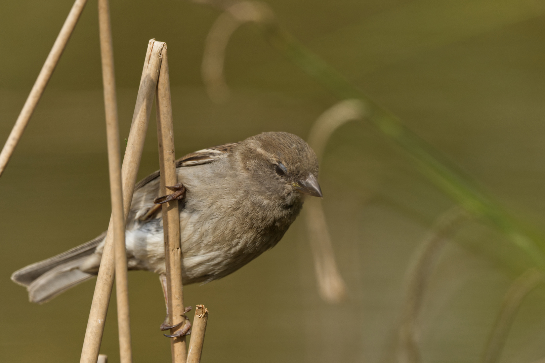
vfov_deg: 1.5
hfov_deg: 2.3
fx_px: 13619
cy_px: 182
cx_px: 272
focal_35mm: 900
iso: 640
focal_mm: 600
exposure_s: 1/1250
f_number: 6.3
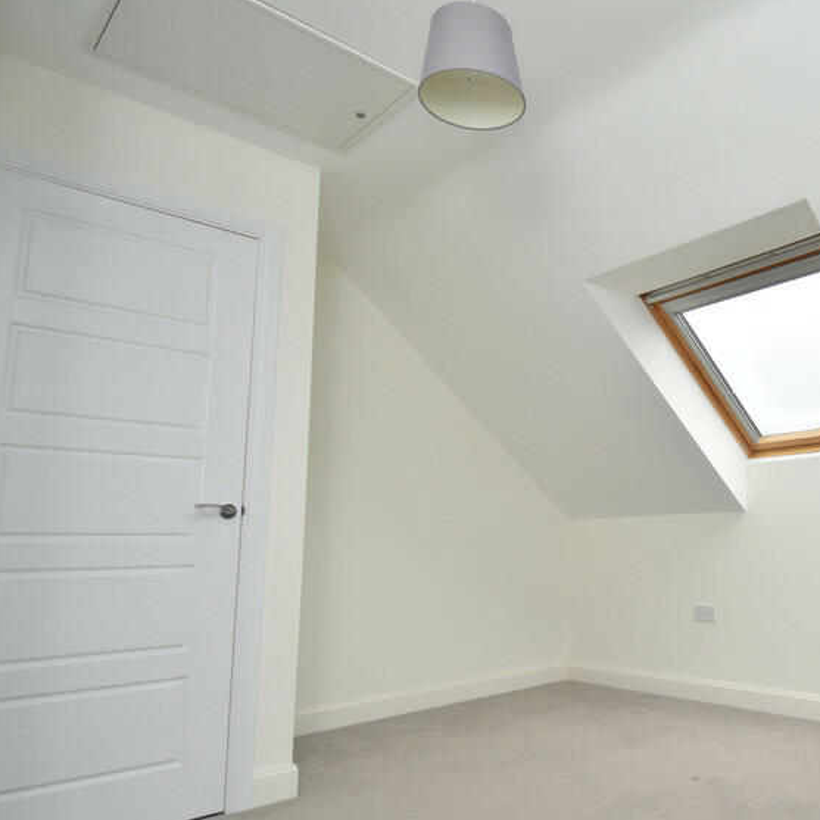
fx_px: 691
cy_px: 451
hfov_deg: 55.7
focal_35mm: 26
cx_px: 689
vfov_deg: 61.2
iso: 110
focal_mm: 11
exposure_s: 1/200
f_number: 5.6
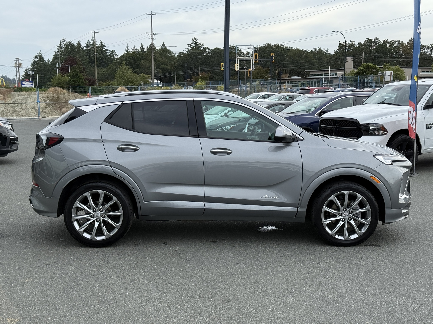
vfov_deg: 30.3
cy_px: 162
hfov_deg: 39.7
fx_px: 600
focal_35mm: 48
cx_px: 216
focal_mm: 6.76
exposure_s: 1/2146
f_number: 1.78
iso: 64
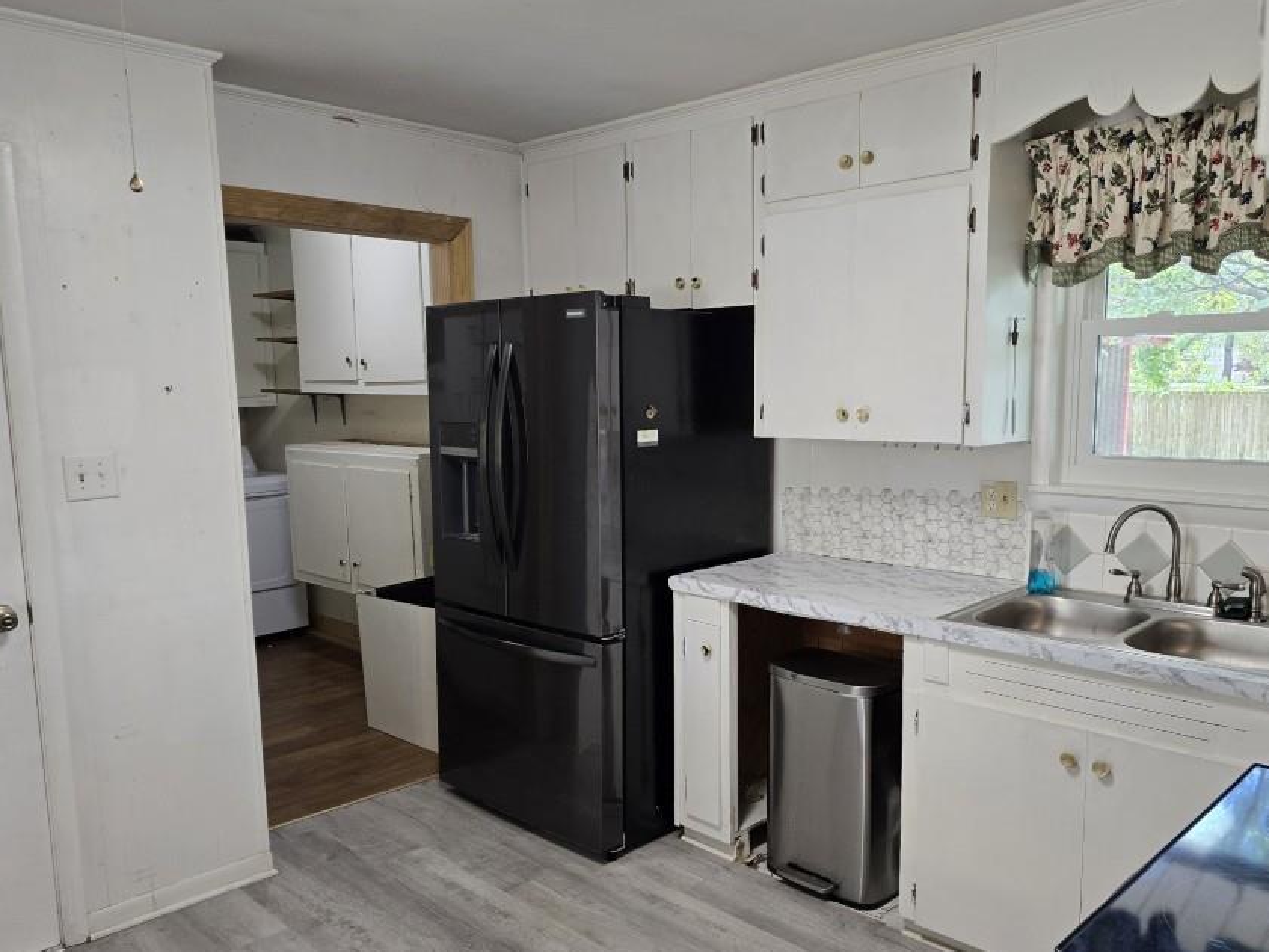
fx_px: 1027
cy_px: 516
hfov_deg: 63.3
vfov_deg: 49.7
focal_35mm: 28
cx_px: 688
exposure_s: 1/120
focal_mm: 6.3
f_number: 1.7
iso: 250
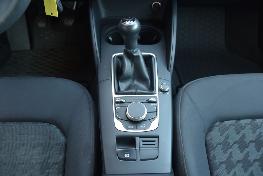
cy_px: 88
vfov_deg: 43.7
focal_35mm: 30
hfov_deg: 61.9
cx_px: 132
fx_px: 219
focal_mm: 30
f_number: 4
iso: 500
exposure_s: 1/25
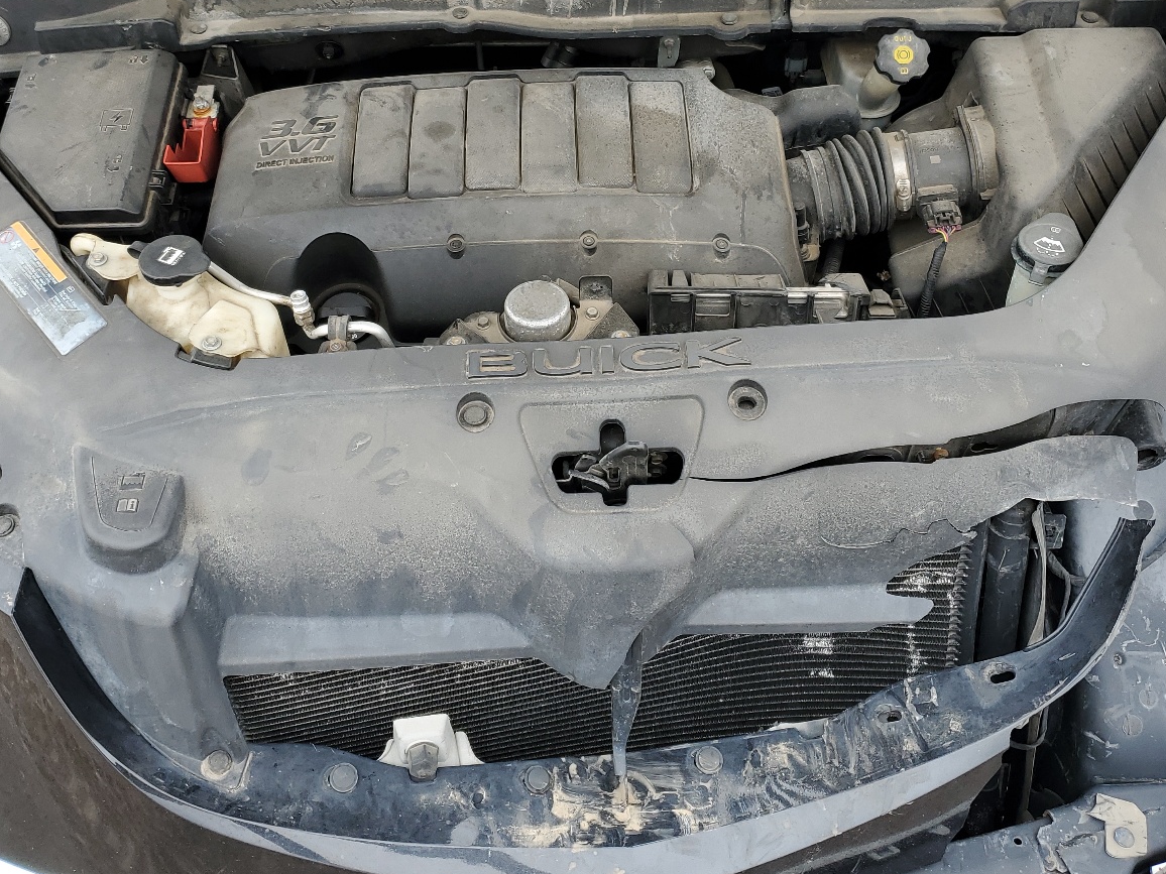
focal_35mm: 36
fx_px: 1213
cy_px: 317
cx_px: 565
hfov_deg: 51.3
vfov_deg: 39.3
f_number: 1.5
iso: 50
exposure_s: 1/417
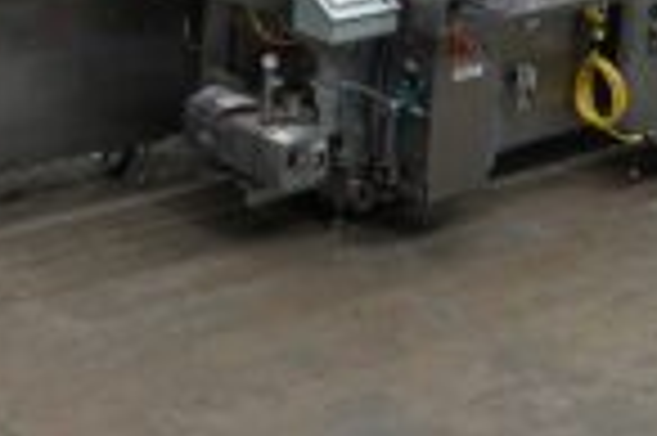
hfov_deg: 19.2
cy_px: -34
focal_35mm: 106
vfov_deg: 12.7
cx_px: 189
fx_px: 1932
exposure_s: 1/40
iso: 200
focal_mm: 11.52
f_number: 3.5
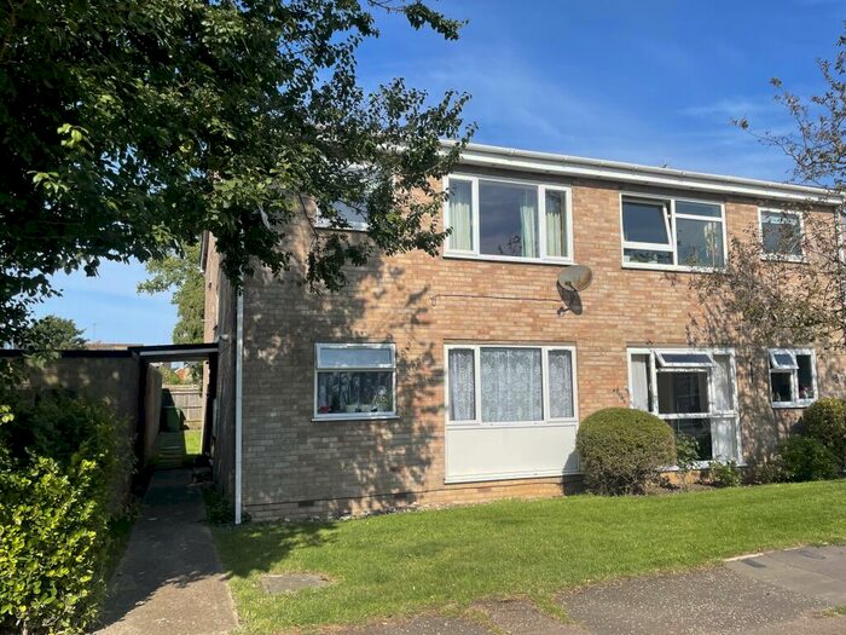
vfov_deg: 53.1
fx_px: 635
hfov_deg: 67.3
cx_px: 423
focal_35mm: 26
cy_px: 318
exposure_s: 1/3731
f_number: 1.6
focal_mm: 4.2
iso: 32
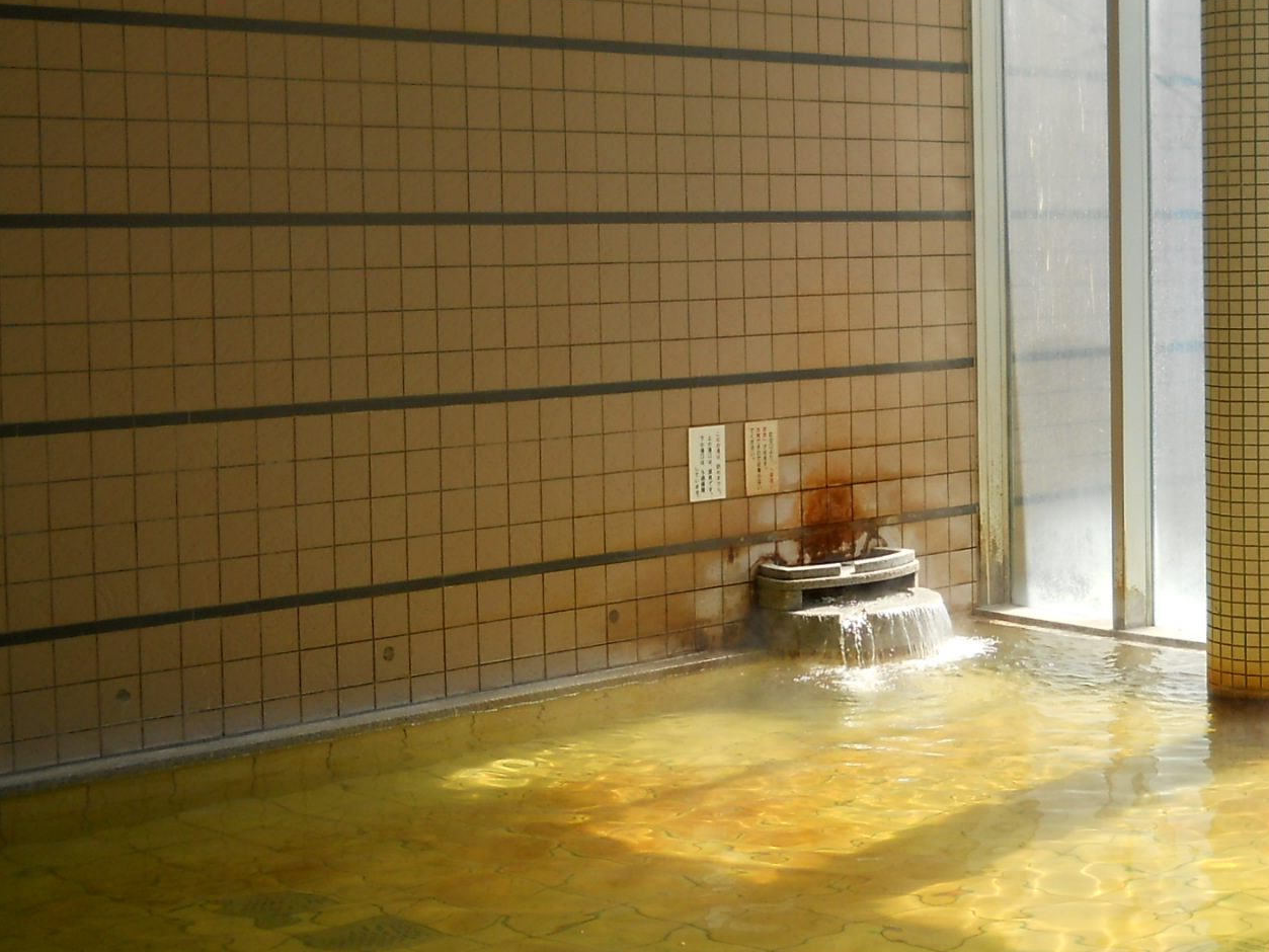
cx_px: 793
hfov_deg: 28.9
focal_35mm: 67
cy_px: 458
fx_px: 2456
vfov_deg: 21.9
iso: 80
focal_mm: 6.72
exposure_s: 1/320
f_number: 3.1
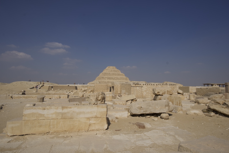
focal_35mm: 22
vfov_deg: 56.1
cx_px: 114
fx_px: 143
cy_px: 76
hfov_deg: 77.3
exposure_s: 1/320
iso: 100
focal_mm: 15
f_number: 14
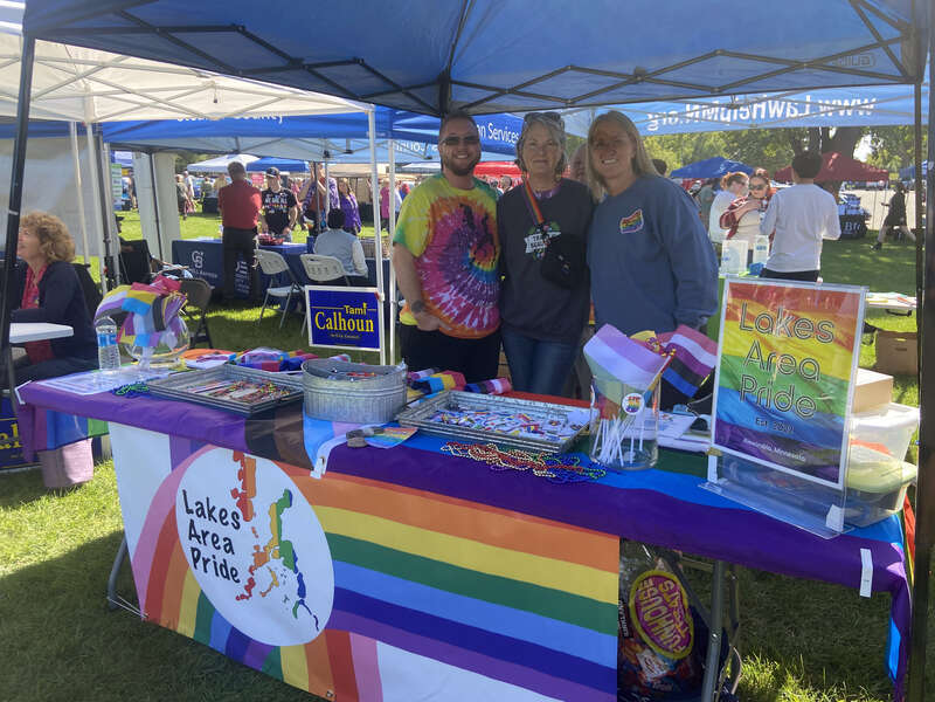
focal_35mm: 26
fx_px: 702
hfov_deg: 67.3
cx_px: 468
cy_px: 351
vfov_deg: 53.1
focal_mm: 4.25
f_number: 1.8
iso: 32
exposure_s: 1/560
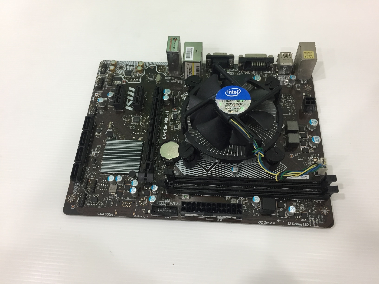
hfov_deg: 61.7
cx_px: 190
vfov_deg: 48.2
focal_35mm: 29
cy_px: 142
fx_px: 318
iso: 125
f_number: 2.2
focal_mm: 4.15
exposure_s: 1/33
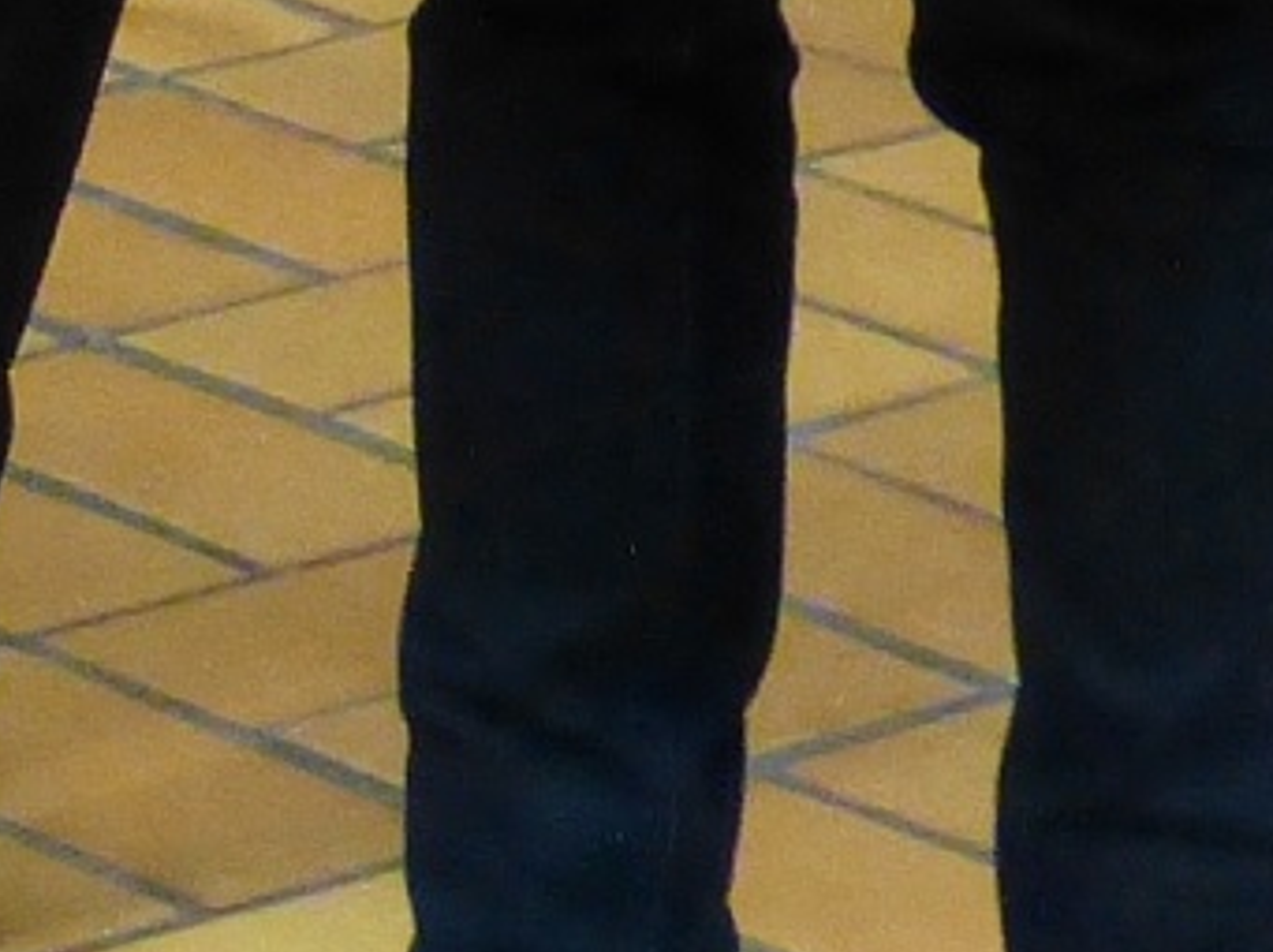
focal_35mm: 312
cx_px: -1687
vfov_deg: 4.5
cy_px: -2139
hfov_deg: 6.1
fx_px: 11462
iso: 800
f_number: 3.9
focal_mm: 7.4
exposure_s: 1/13
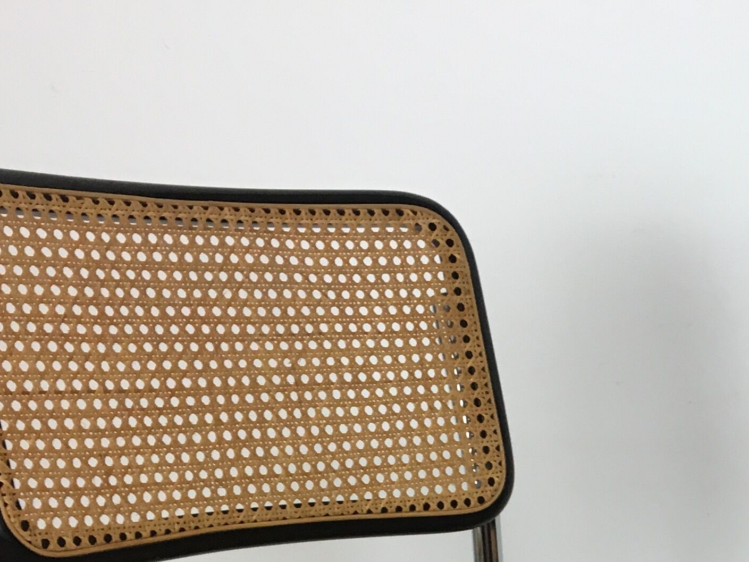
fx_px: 1796
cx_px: 846
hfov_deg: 22.1
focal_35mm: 83
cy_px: 800
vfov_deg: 16.5
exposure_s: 1/33
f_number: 2.2
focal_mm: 4.15
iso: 32
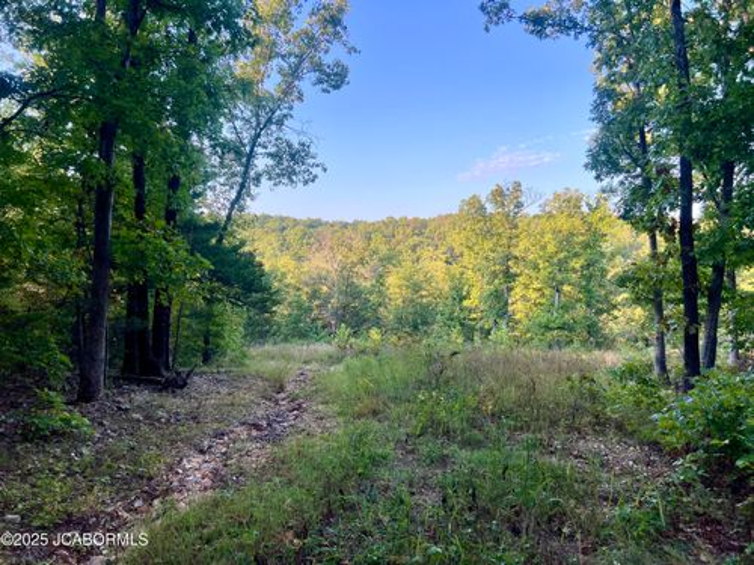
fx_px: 566
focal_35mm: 26
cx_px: 377
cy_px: 282
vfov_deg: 53.1
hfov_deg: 67.3
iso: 50
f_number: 1.5
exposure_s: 1/621
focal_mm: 5.7
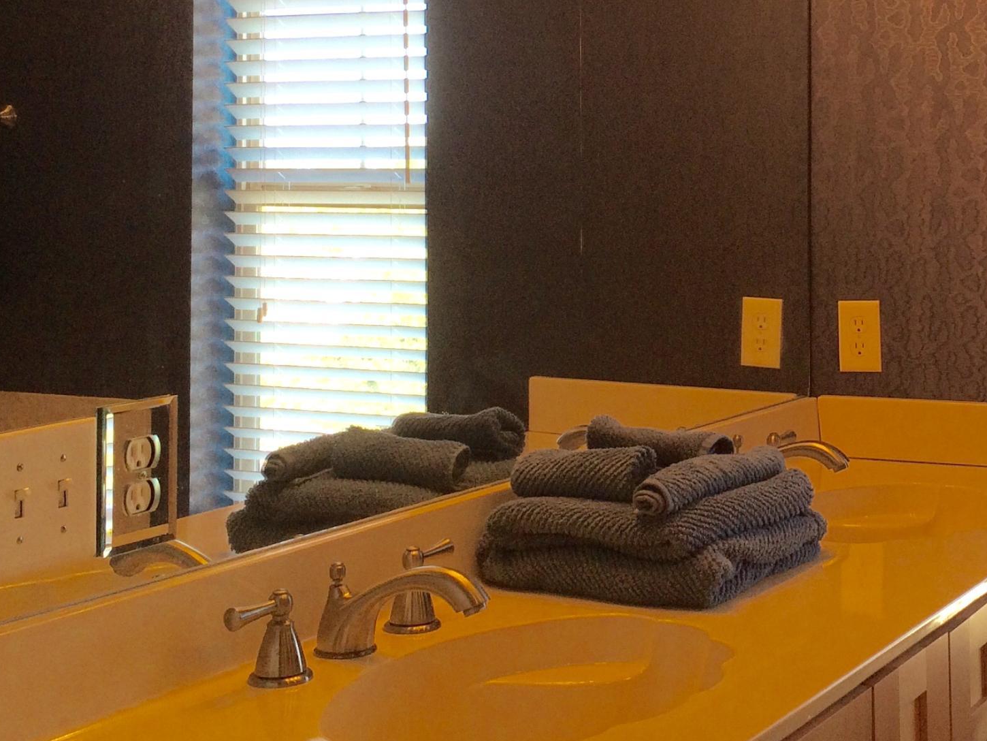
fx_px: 1711
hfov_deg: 31.4
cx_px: 777
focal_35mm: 60
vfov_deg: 24.1
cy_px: 155
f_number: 2.2
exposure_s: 1/120
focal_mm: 4.15
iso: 50
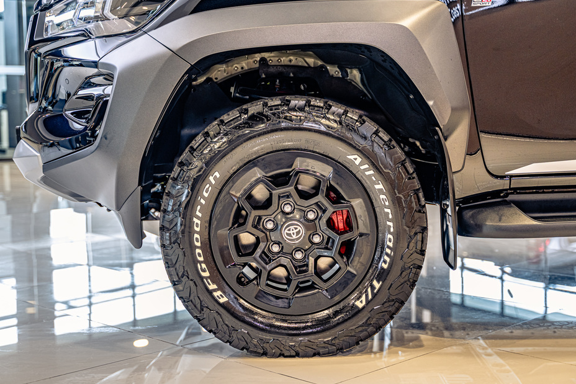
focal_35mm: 54
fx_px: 864
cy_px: 190
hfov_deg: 36.9
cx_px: 273
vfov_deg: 25.1
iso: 500
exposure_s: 1/100
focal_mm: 49
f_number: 2.8
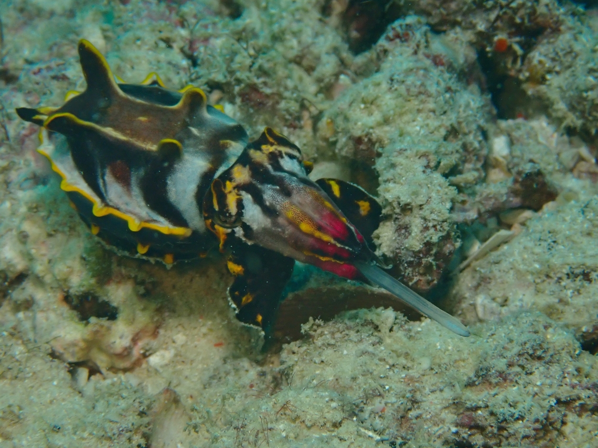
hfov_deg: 20.9
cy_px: 224
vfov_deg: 15.7
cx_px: 299
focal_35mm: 94
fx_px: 1624
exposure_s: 1/200
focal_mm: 16.79
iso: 320
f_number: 6.3
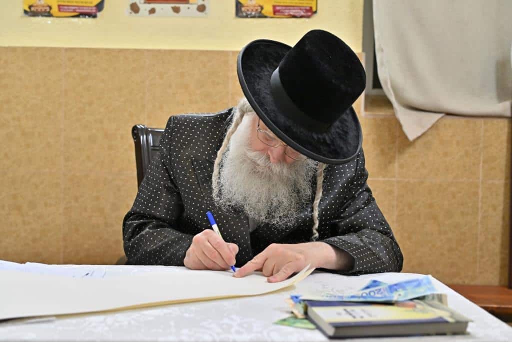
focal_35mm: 52
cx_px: 256
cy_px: 171
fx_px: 740
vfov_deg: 26.0
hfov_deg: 38.2
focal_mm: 52
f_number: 4
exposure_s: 1/160
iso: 1250
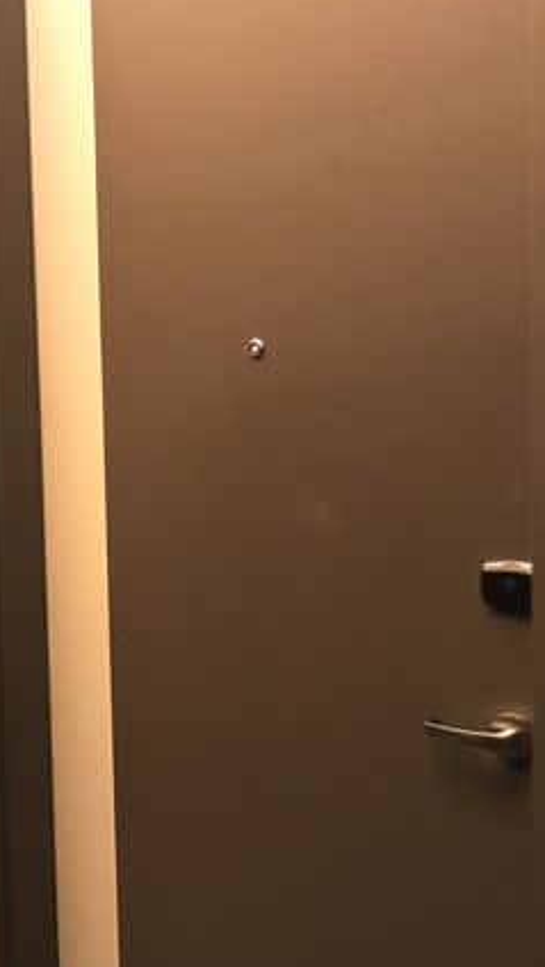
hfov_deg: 25.7
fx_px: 1180
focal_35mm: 46
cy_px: 484
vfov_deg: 44.6
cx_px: 132
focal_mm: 3.99
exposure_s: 1/4
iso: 80
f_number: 1.8
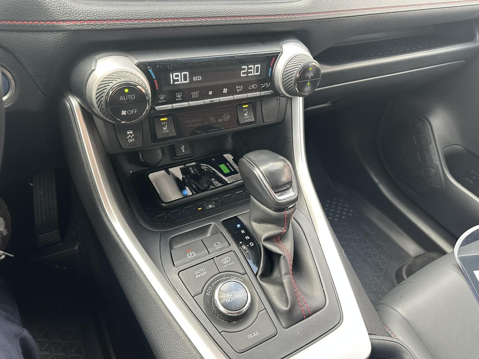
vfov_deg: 56.8
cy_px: 180
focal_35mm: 24
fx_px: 332
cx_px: 240
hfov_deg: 71.6
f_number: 1.78
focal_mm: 6.86
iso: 250
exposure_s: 1/78
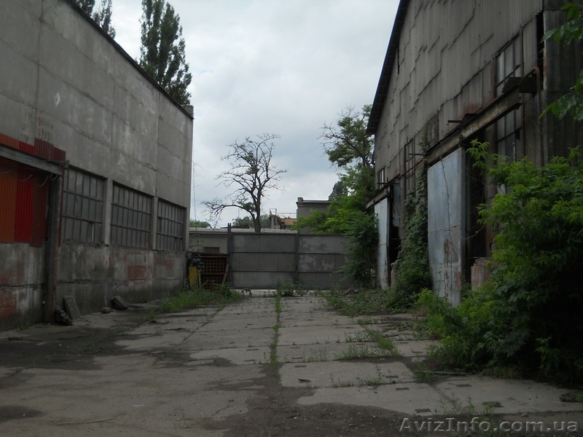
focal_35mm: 41
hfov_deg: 45.8
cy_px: 218
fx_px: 691
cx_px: 292
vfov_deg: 35.1
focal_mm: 6.72
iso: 80
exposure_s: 1/320
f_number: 5.5
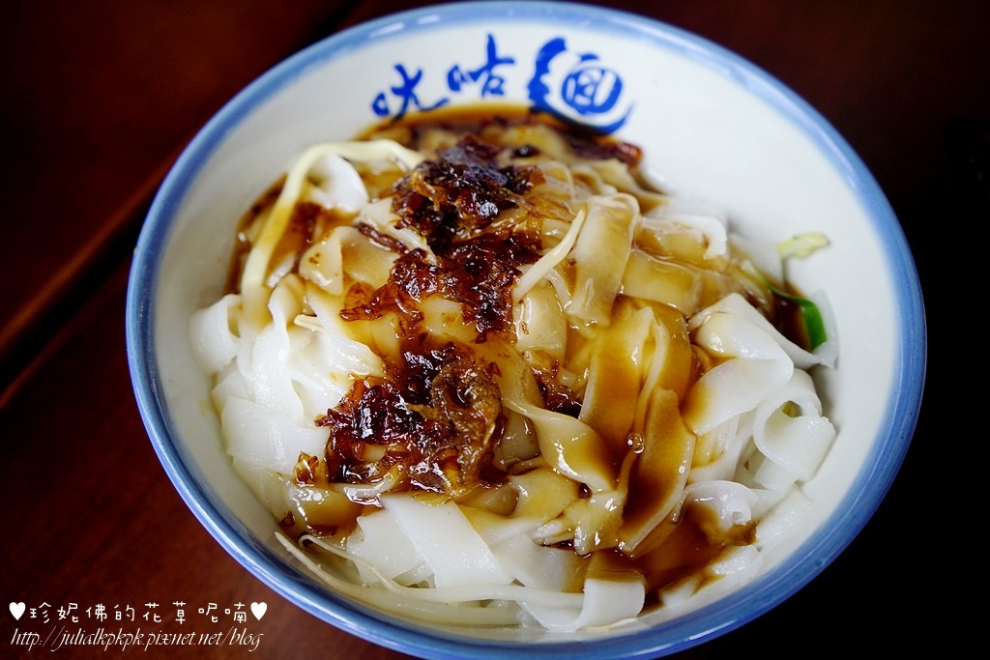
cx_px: 495
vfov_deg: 35.5
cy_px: 330
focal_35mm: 38
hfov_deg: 51.3
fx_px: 1031
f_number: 4
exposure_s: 1/60
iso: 250
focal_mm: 25
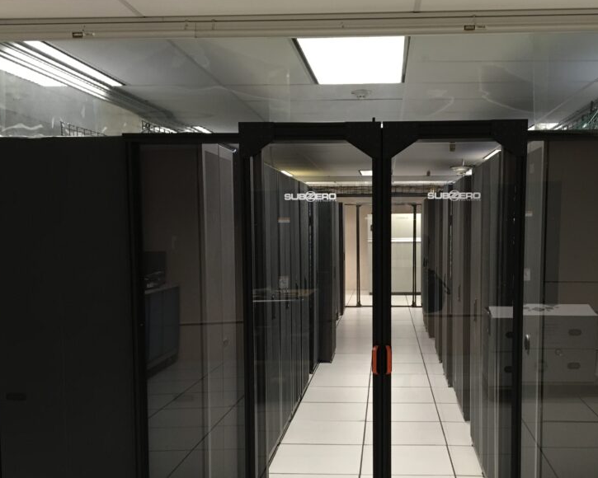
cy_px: 293
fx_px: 708
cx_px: 370
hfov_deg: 45.4
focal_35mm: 40
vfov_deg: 37.2
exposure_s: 1/30
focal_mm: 4.15
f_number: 2.2
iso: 100
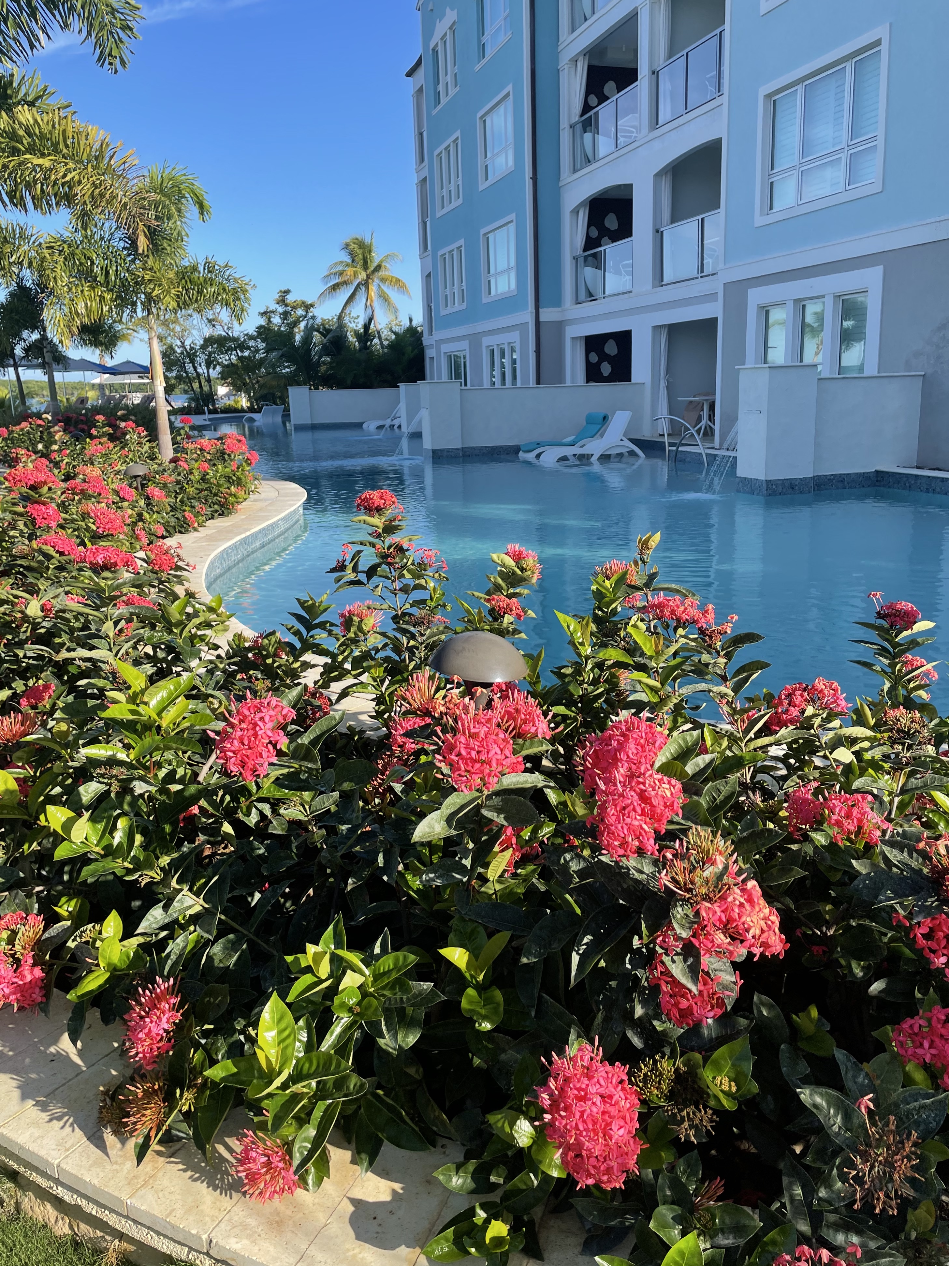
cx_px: 472
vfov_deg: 65.3
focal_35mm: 27
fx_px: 987
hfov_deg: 51.4
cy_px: 614
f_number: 1.6
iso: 32
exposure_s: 1/1289
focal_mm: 4.2
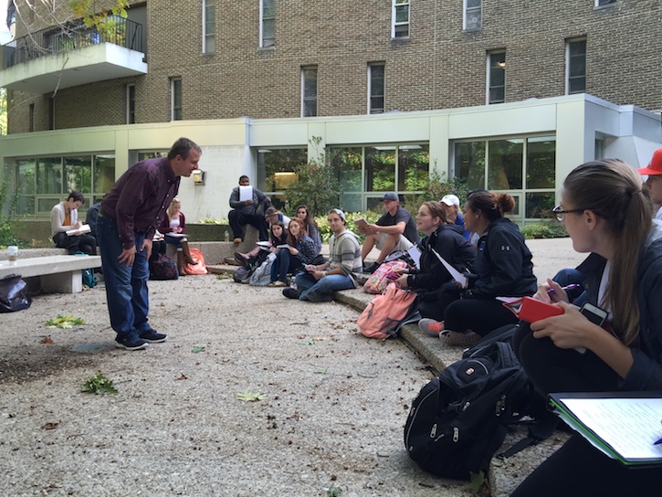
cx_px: 316
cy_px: 236
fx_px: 612
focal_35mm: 32
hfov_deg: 56.8
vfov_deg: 44.2
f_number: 2.2
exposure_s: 1/120
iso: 50
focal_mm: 4.15
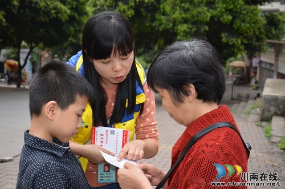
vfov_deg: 27.9
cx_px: 142
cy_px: 94
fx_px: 379
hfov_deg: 41.2
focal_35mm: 48
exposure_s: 1/250
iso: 140
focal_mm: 32
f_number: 4.2
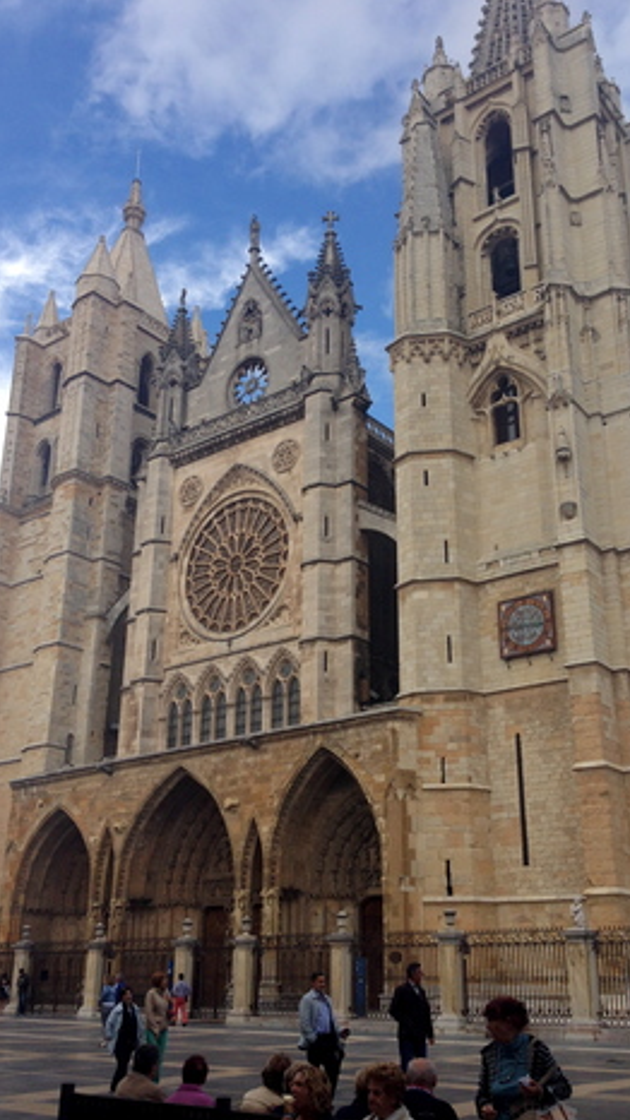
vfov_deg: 54.0
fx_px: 1099
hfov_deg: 32.0
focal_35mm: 37
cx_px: 346
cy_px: 567
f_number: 2.4
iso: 50
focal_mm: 4.12
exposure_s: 1/467
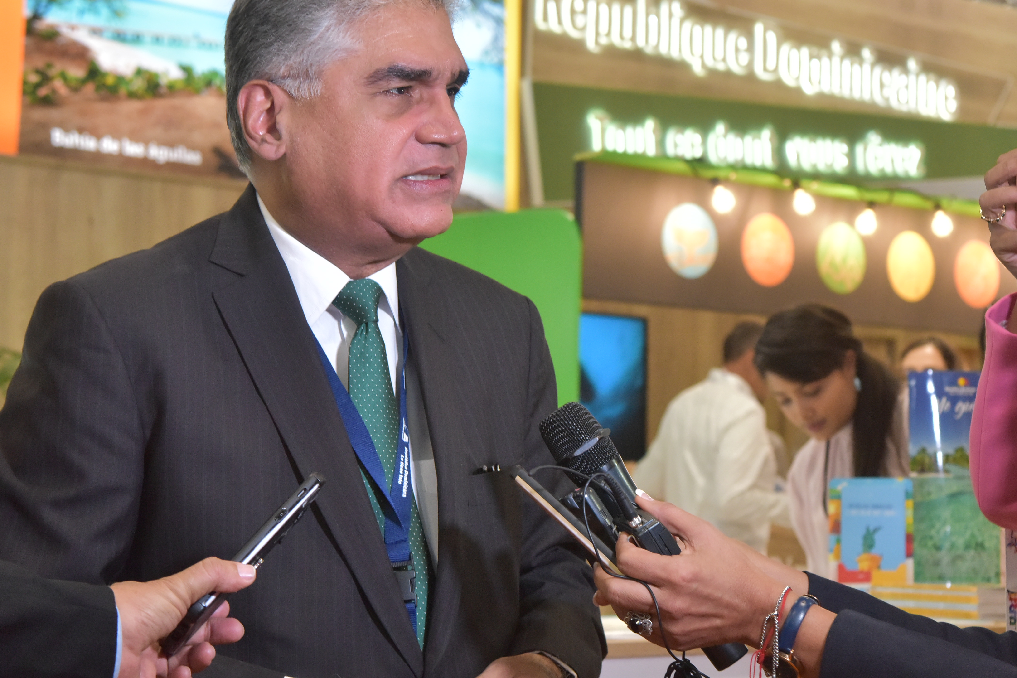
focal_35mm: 80
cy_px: 327
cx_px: 472
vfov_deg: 17.1
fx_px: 2260
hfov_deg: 25.4
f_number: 6.3
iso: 4000
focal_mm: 62
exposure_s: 1/100
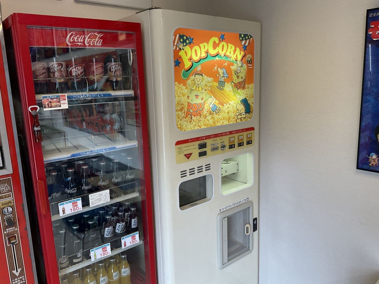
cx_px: 190
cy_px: 142
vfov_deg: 48.2
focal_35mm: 29
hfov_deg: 61.7
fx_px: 318
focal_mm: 3
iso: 50
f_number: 1.8
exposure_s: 1/100
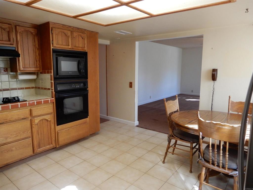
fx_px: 175
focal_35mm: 24
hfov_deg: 71.6
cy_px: 95
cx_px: 126
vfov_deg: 56.8
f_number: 3.4
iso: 280
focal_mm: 4.3
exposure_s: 1/30
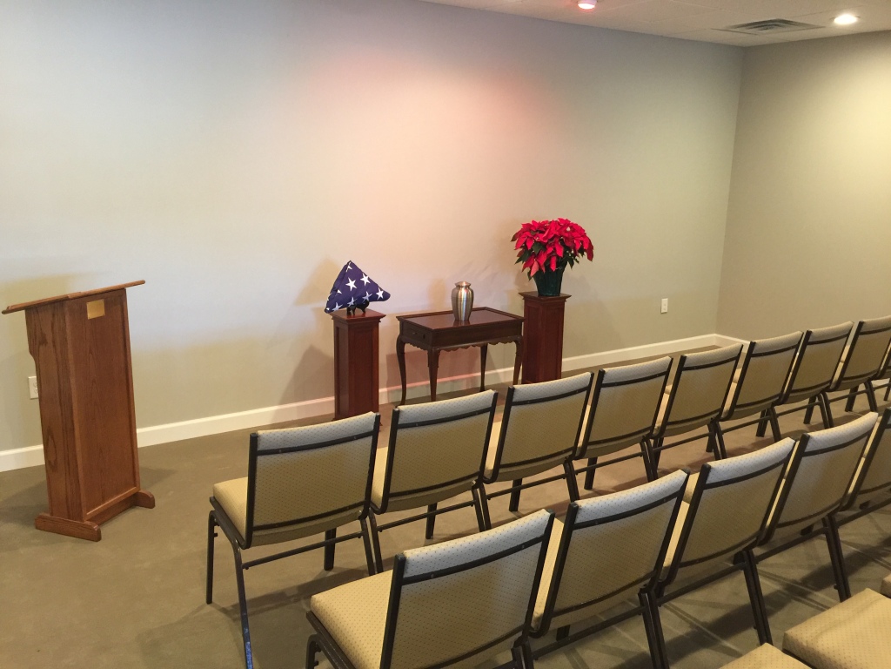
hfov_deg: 61.7
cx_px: 446
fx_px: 746
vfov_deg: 48.2
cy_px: 334
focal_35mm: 29
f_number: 2.2
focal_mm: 4.15
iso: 100
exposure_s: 1/15
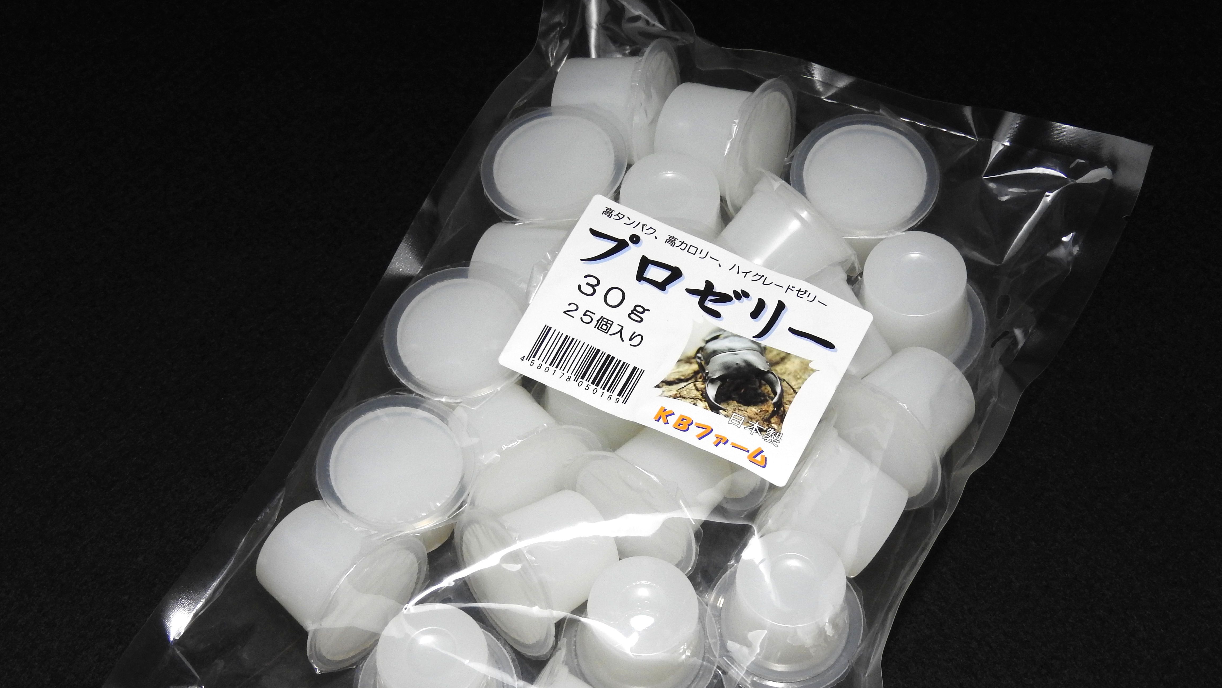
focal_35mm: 60
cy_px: 448
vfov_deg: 20.0
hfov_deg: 34.9
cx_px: 611
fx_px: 1944
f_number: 4
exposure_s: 1/30
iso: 360
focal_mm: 9.9
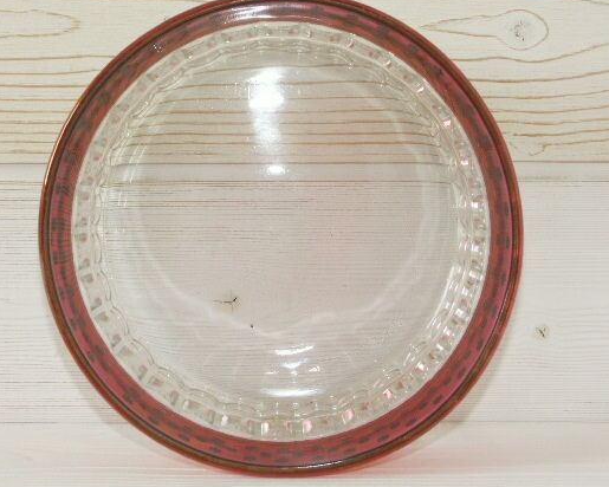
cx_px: 260
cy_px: 232
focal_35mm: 57
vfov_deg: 26.7
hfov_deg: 33.0
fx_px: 1027
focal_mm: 12.23
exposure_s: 1/60
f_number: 4
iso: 100
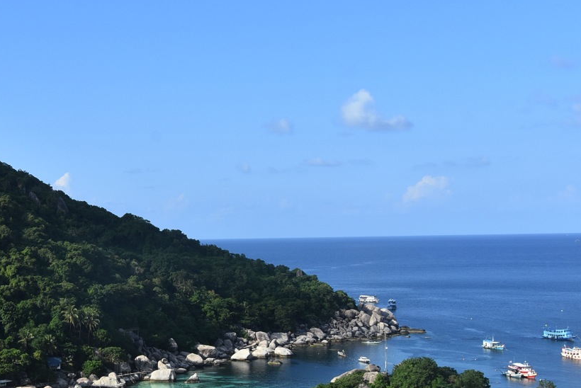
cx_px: 79
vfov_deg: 21.6
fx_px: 1016
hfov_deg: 30.7
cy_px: 239
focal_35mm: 63
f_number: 11
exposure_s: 1/500
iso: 400
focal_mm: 23
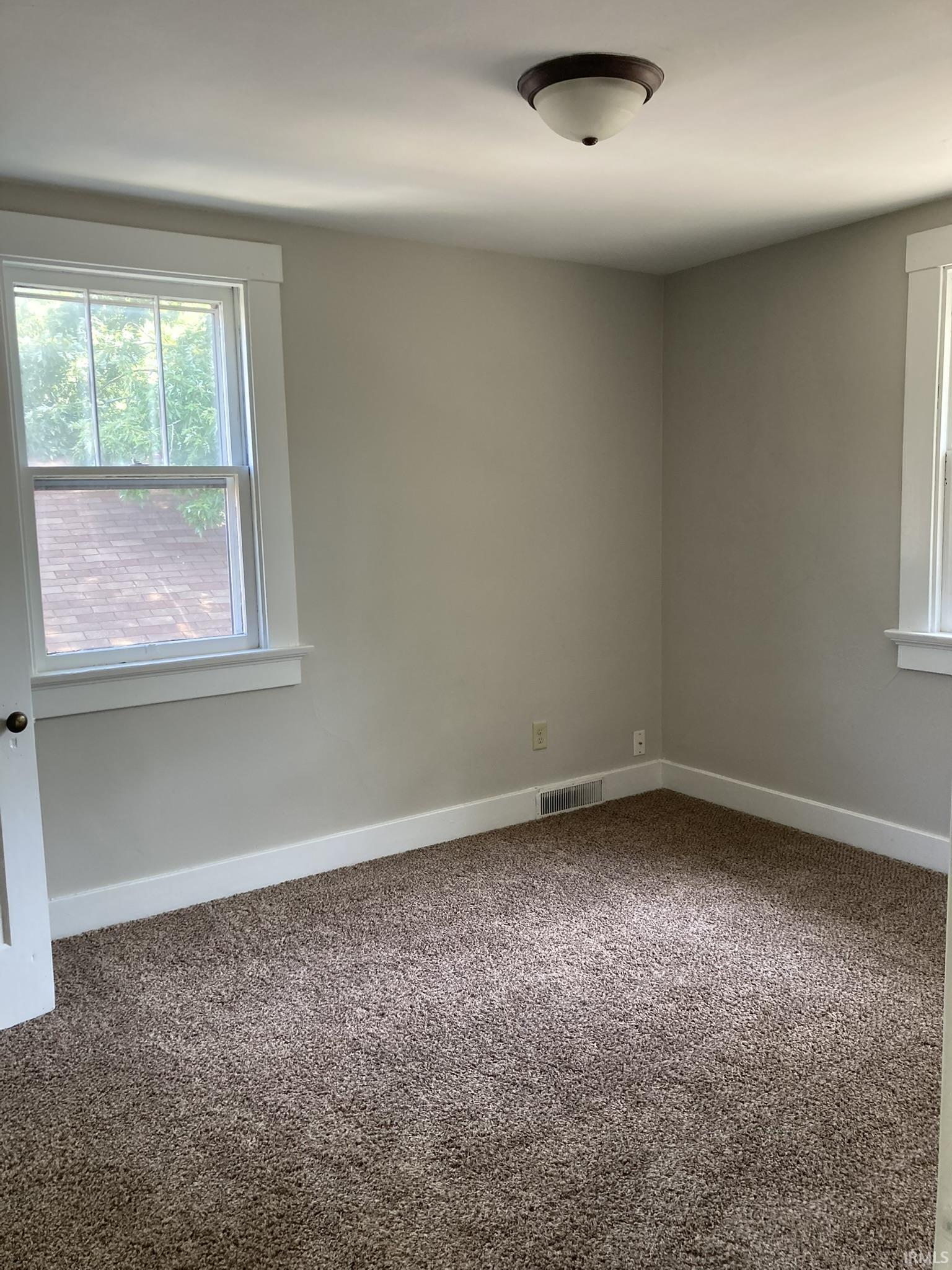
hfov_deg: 49.7
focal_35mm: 28
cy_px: 635
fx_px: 1027
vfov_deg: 63.4
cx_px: 476
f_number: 1.8
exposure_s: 1/60
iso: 100
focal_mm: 3.99
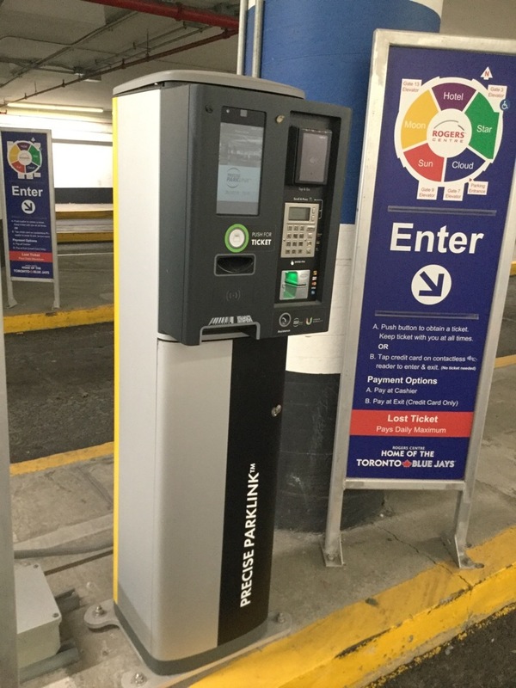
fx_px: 616
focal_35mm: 31
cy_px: 344
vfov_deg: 58.4
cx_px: 258
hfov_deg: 45.4
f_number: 2.4
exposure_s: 1/24
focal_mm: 3.3
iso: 200
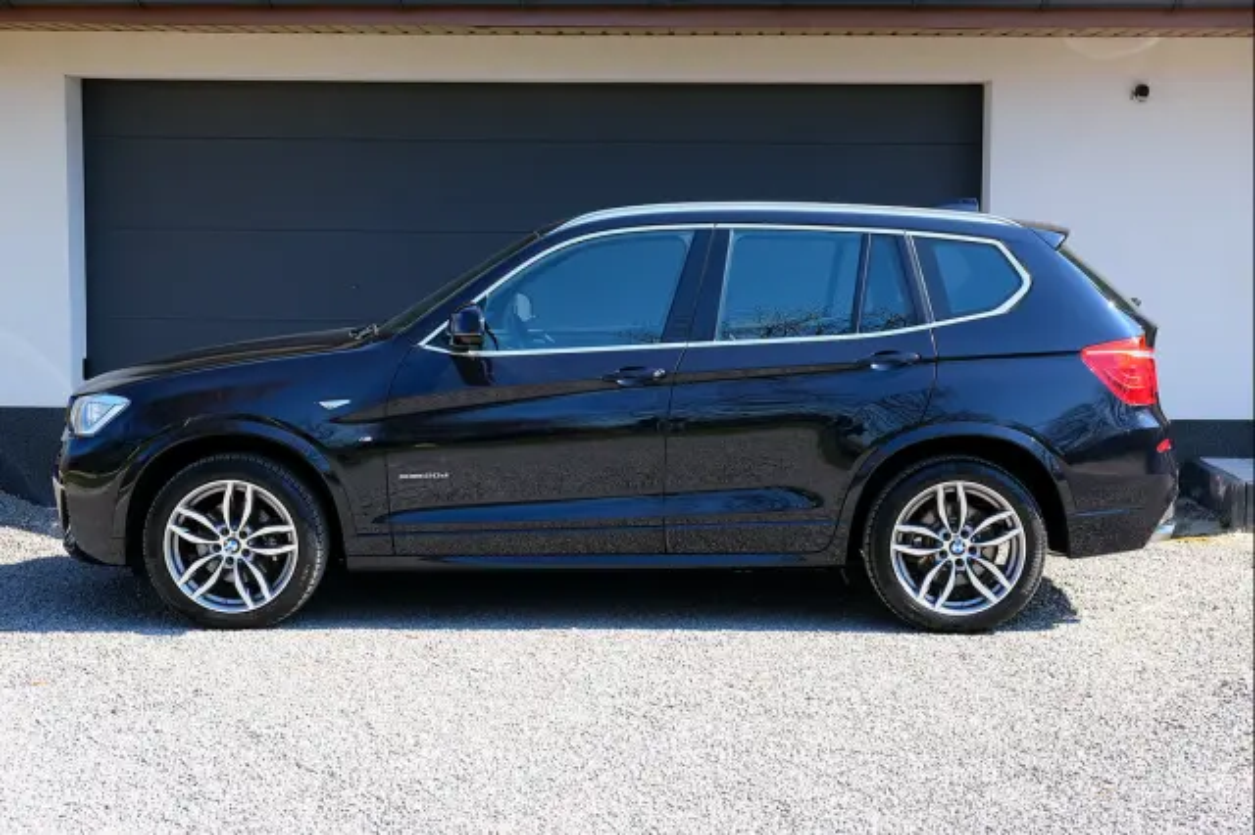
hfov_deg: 34.0
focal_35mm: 59
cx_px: 628
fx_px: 2056
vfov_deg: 23.0
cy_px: 418
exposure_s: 1/200
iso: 320
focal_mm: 39
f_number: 5.6
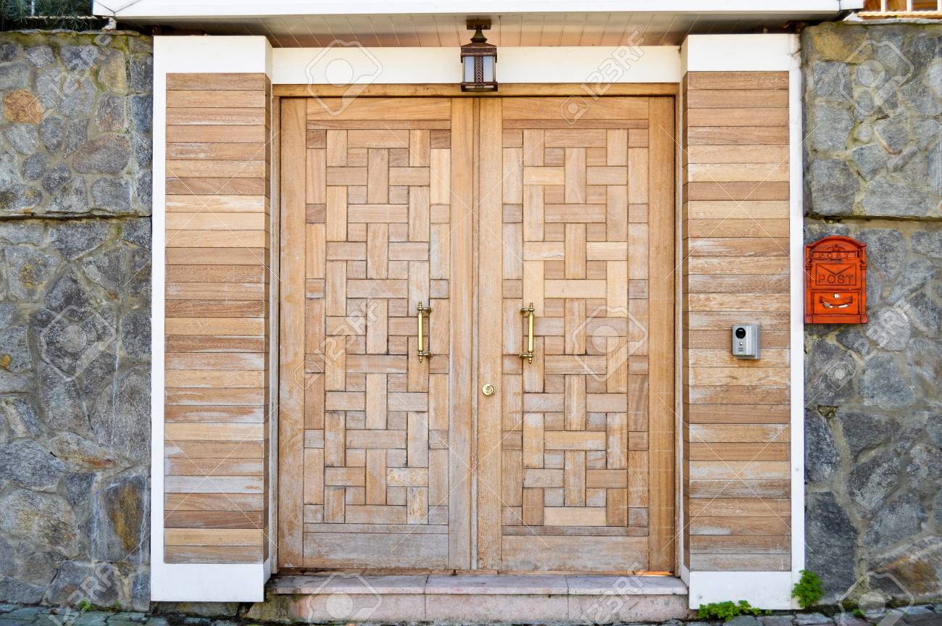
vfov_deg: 29.8
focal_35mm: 45
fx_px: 1176
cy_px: 313
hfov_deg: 43.6
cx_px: 471
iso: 100
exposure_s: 1/125
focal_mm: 30
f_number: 5.6
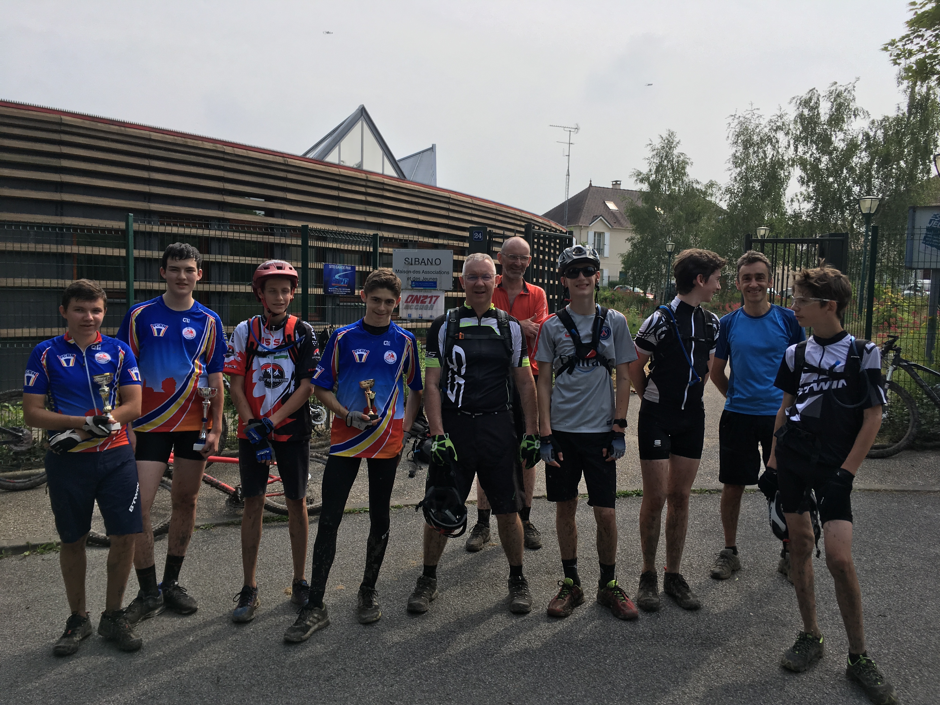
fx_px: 787
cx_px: 470
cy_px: 352
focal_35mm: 29
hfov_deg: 61.7
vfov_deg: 48.2
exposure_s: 1/974
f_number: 2.2
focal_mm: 4.15
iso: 25
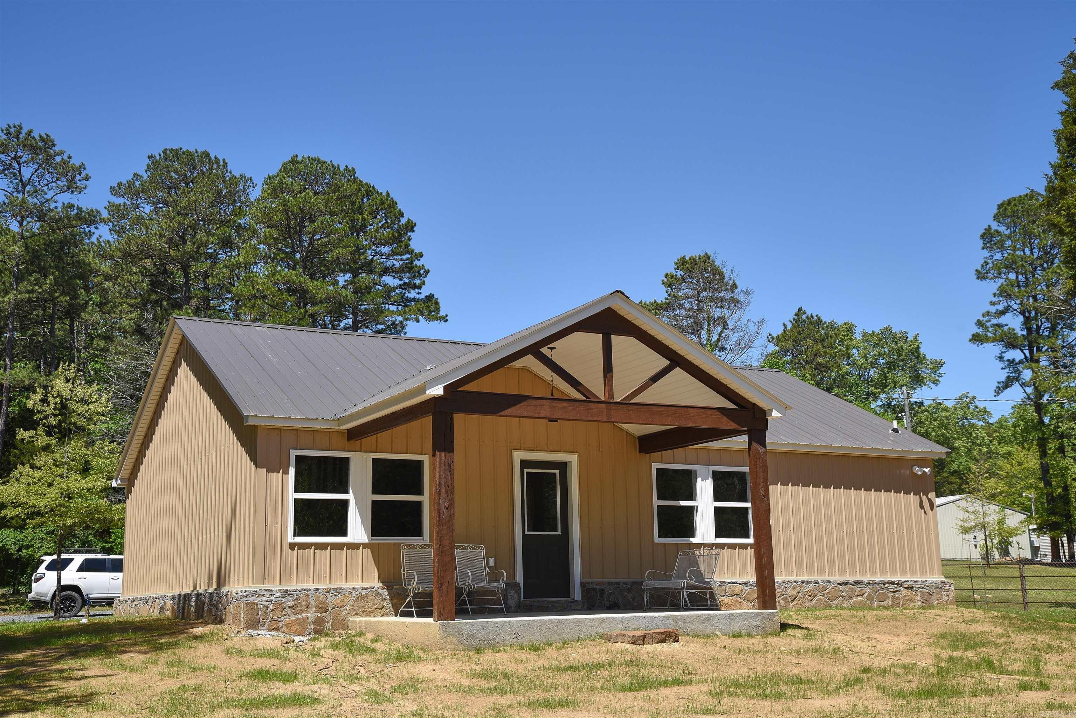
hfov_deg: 46.4
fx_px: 1256
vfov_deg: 31.9
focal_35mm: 42
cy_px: 359
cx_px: 538
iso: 100
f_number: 7.1
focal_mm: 42
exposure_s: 1/250
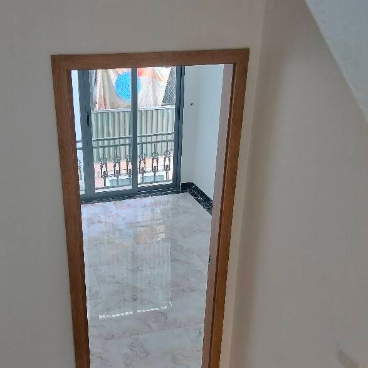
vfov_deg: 44.7
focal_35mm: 37
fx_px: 445
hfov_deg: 44.6
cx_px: 141
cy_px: 220
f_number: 1.7
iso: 200
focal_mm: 5.24
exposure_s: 1/30
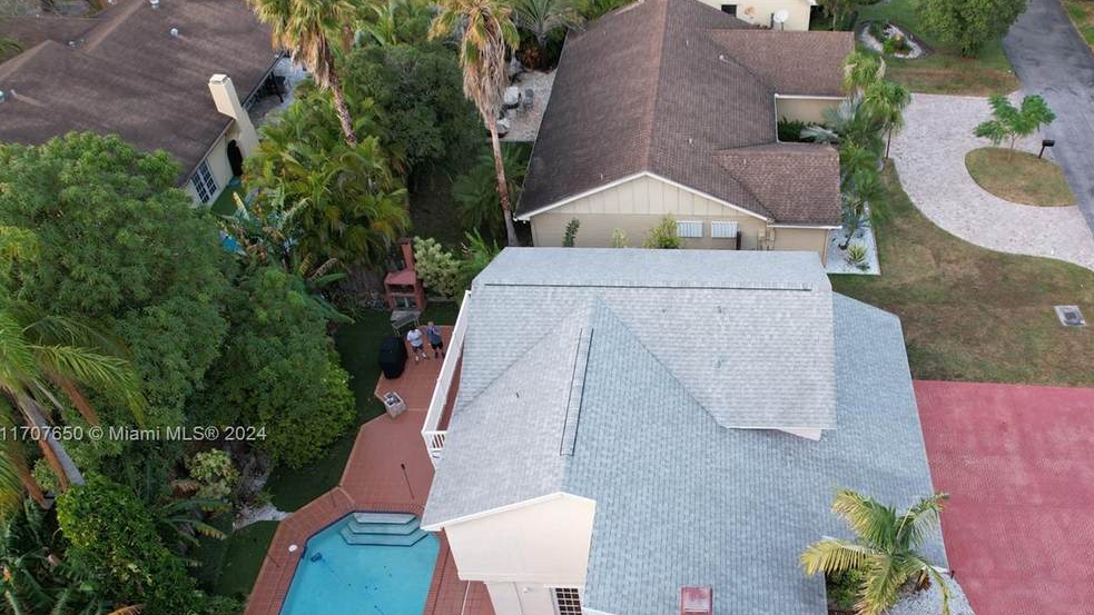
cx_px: 694
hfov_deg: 63.2
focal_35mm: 30
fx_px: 870
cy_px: 435
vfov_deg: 38.3
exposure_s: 1/30
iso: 110
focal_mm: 8.38
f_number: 2.8
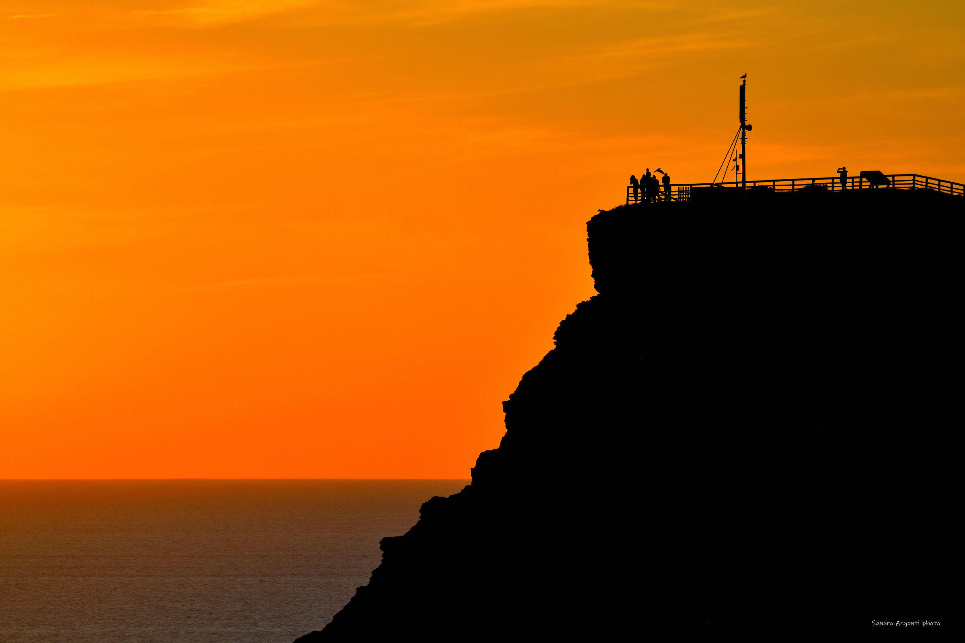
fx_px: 10721
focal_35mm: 400
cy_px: 322
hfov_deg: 5.2
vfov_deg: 3.4
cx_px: 482
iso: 400
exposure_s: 1/3200
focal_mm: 400
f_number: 5.6
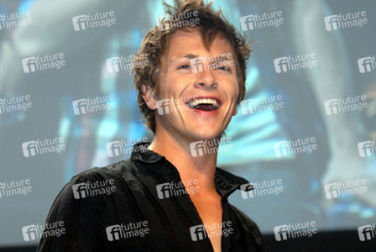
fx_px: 1349
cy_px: 126
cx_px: 188
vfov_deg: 10.7
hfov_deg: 15.9
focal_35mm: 129
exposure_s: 1/100
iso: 400
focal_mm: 86
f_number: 3.5
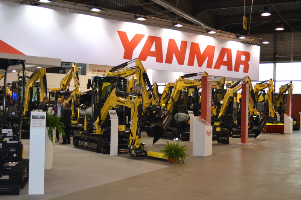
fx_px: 401
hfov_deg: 41.1
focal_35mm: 48
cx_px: 150
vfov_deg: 28.1
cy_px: 100
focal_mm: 32
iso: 400
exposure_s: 1/80
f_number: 4.8
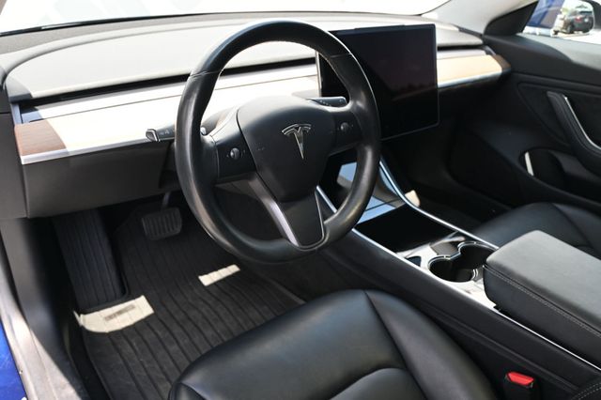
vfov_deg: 44.6
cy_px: 200
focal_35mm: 29
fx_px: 488
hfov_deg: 63.2
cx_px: 300
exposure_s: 1/250
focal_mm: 19.5
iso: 400
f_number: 3.8
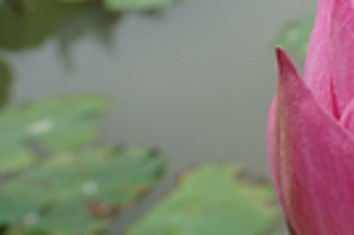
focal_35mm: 82
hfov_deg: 17.5
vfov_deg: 15.8
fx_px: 805
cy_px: -70
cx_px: 711
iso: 160
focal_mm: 16
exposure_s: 1/1000
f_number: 5
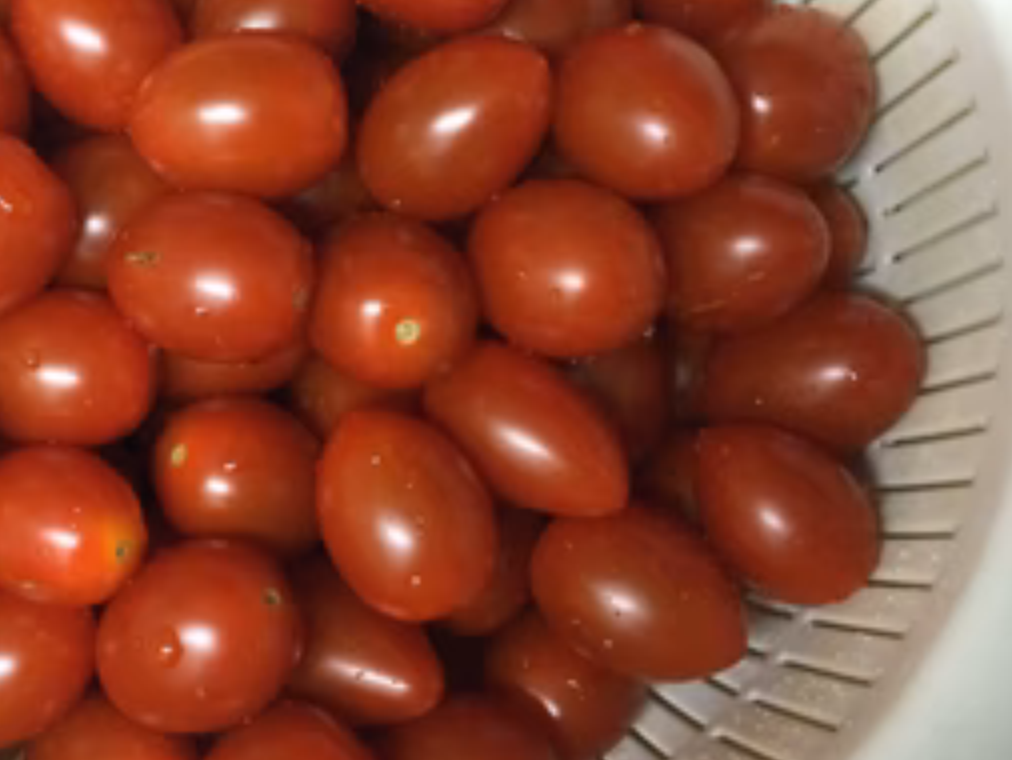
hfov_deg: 38.0
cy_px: 340
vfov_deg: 29.7
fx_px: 1433
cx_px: 260
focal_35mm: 49
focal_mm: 3.3
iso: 200
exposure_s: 1/15
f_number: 2.4
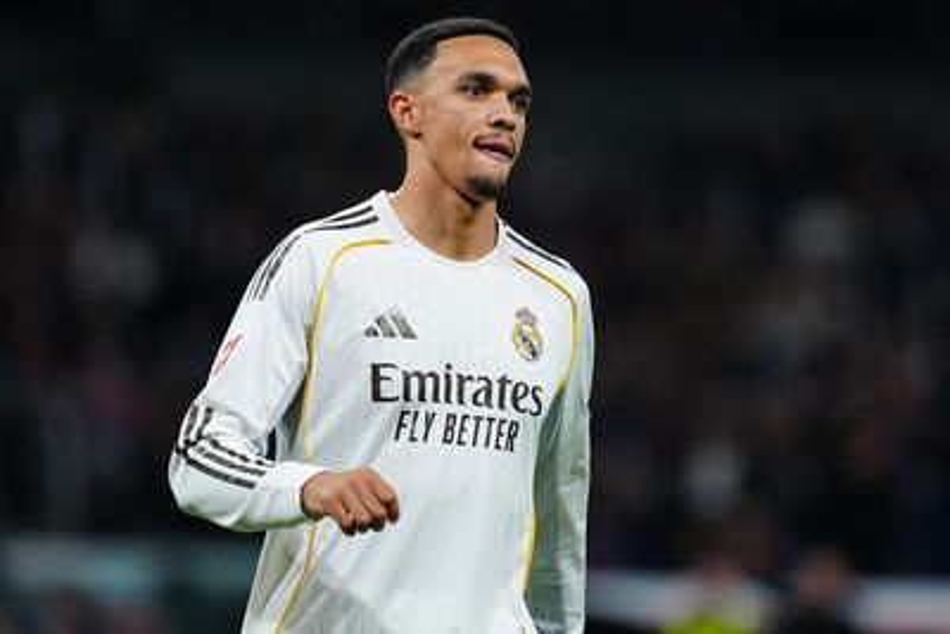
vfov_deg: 4.6
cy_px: 317
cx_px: 475
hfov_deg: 6.9
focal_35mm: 300
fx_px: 7919
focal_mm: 300
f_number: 2.8
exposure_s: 1/2000
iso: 2000
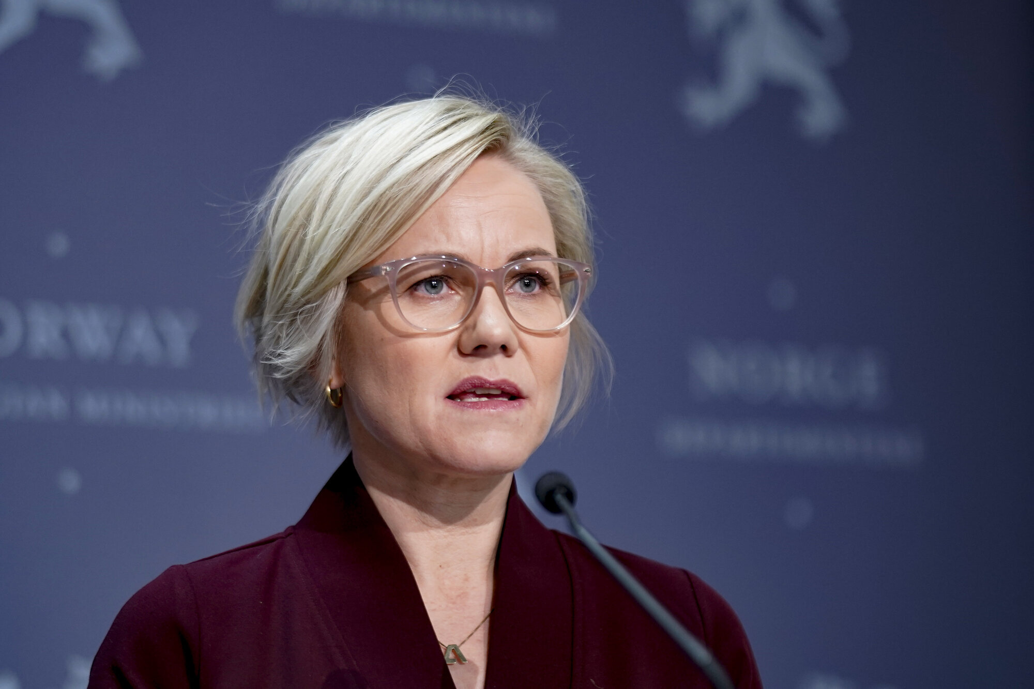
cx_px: 517
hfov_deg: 10.2
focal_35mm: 202
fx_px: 5801
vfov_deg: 6.8
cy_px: 344
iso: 1000
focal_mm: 135
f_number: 1.8
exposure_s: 1/160
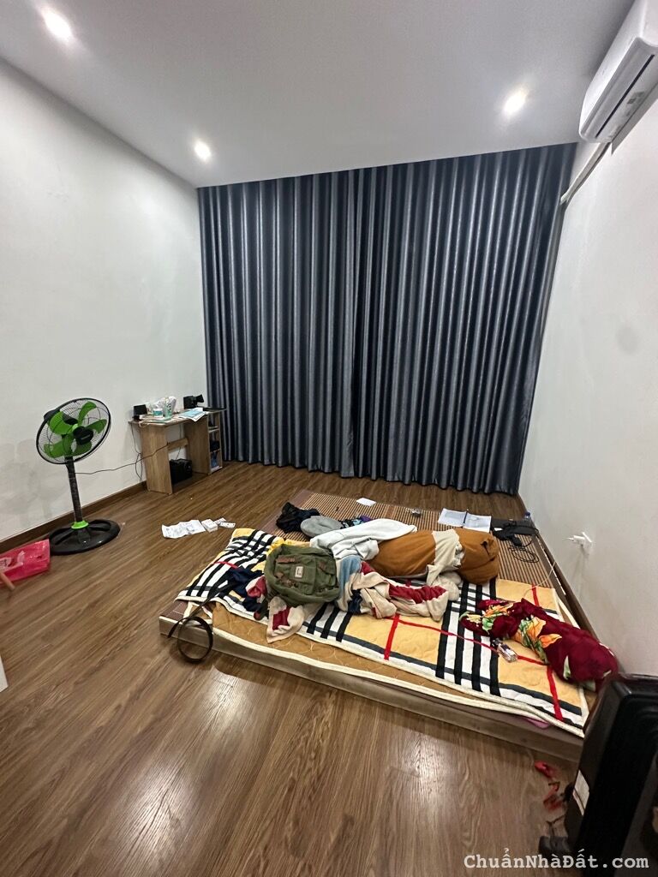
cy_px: 438
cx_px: 329
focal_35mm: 14
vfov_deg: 102.1
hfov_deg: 85.7
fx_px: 355
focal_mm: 2.22
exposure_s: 1/50
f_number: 2.2
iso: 800
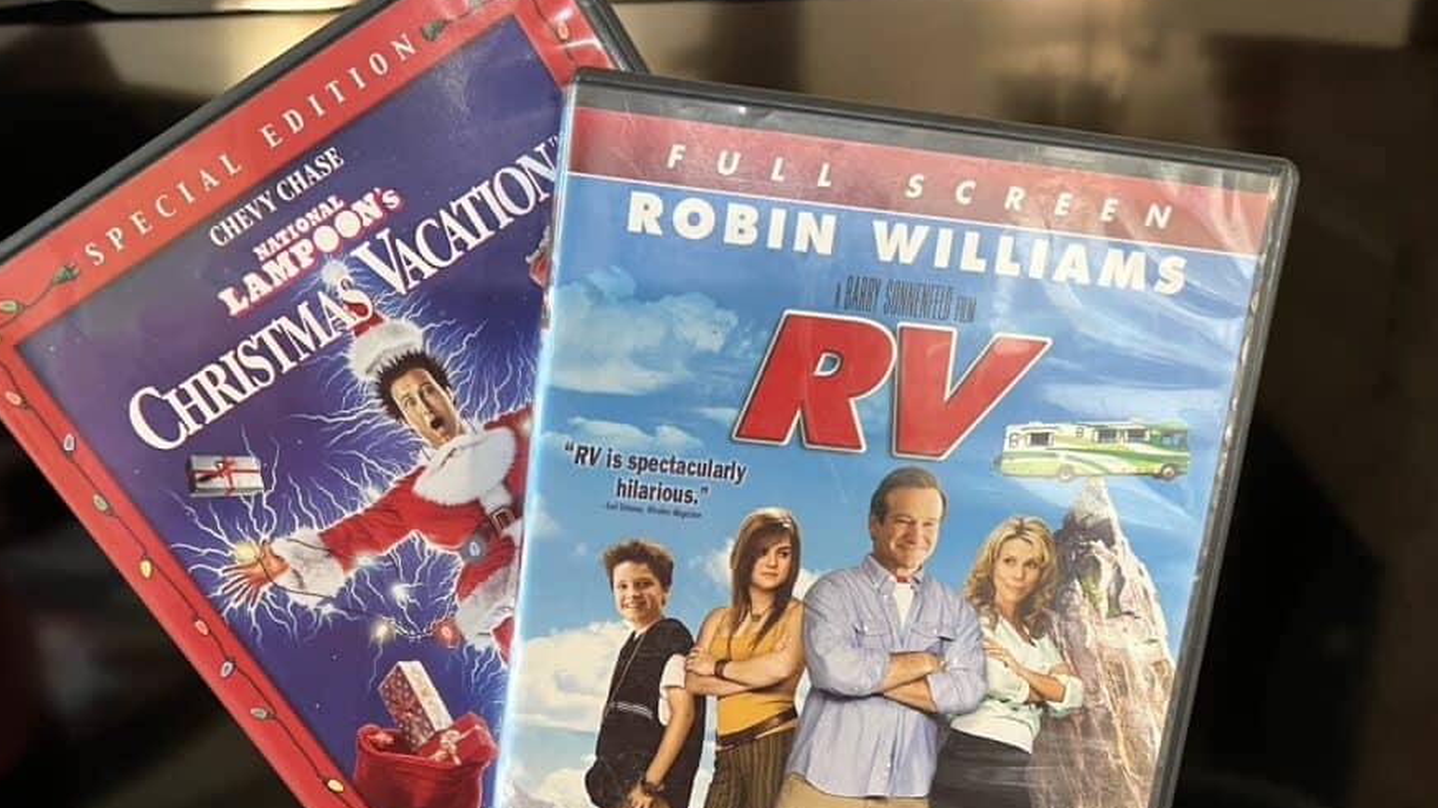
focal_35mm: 39
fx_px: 1487
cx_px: 646
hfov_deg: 51.5
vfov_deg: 30.0
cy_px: 585
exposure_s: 1/40
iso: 400
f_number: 1.5
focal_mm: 5.7
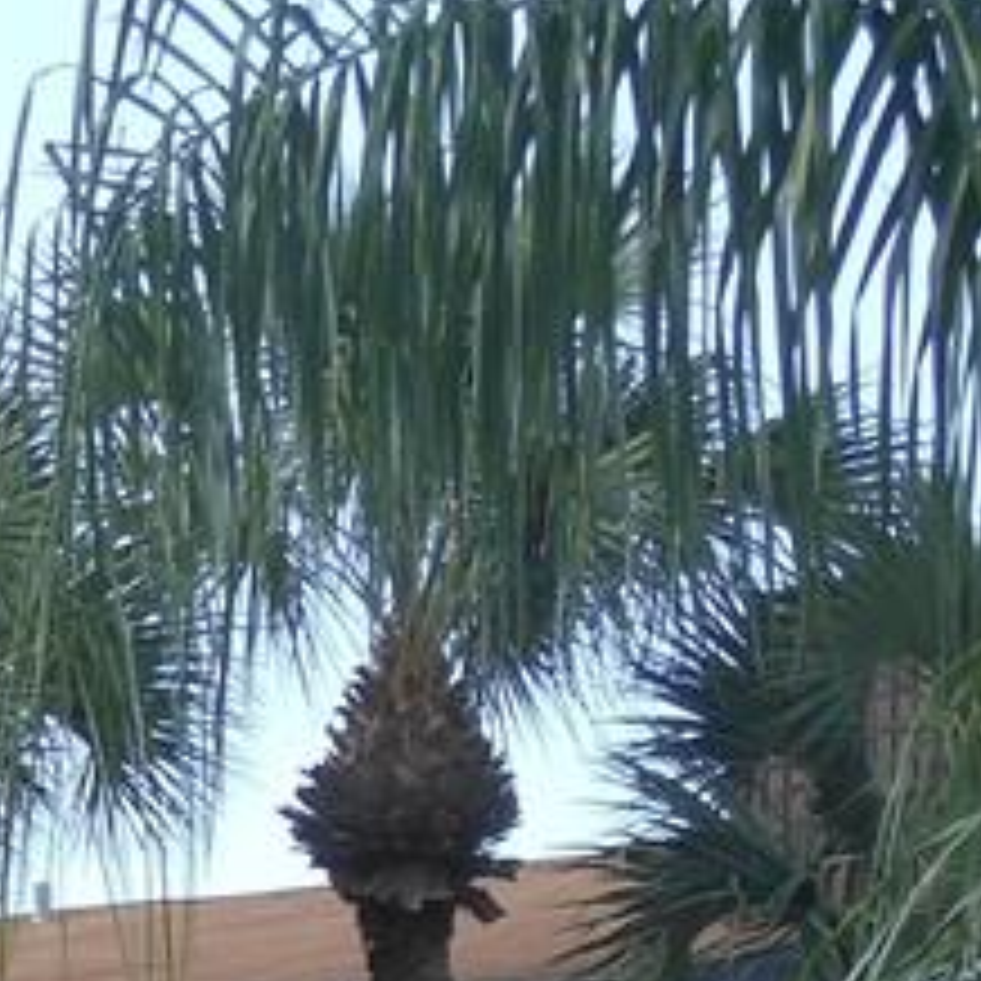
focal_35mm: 274
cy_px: 1426
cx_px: -1066
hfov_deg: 6.2
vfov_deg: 6.3
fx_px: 8785
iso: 80
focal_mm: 11.7
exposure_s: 1/160
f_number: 4.3
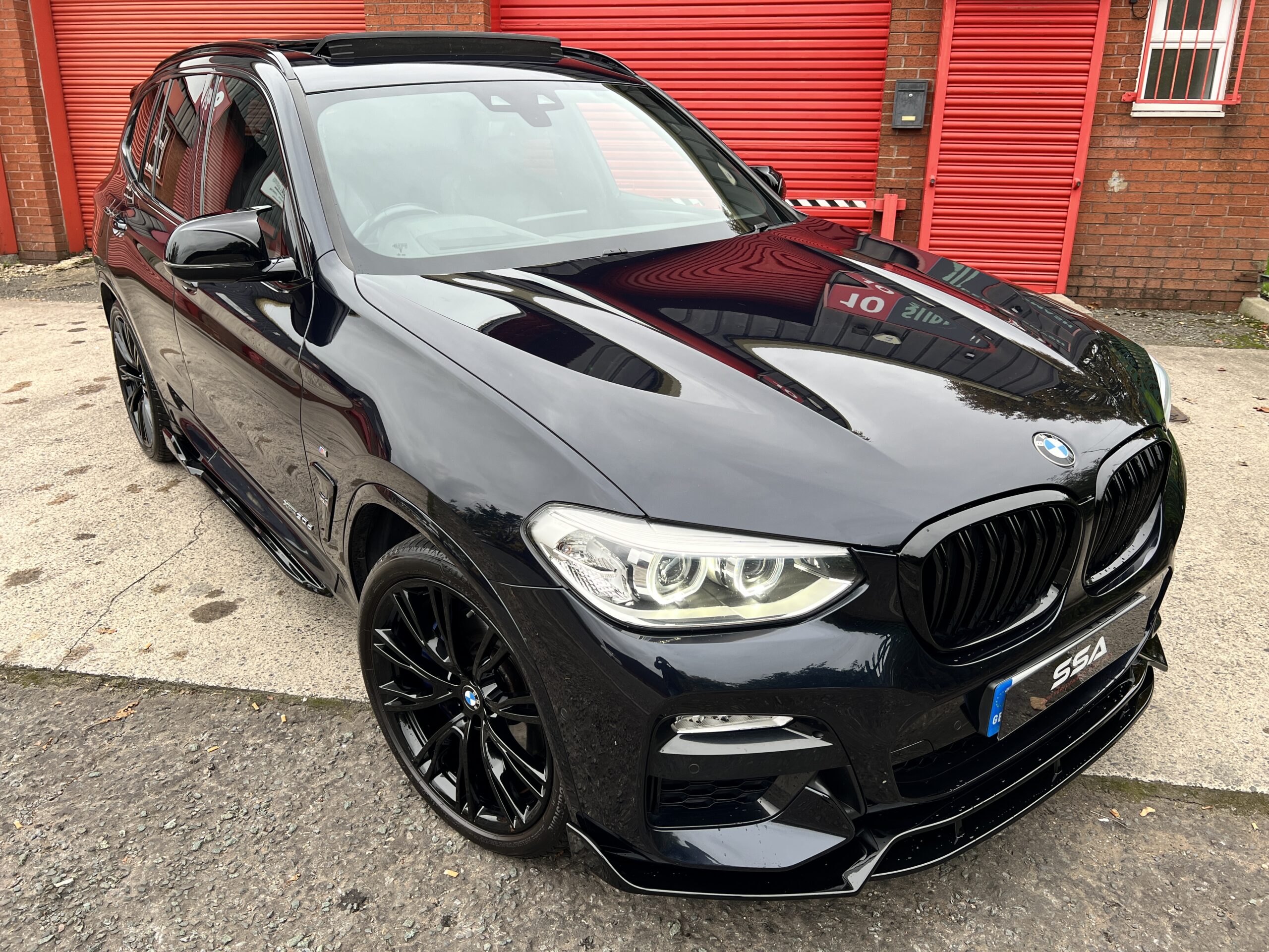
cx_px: 634
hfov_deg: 67.3
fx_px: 953
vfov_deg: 53.1
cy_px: 476
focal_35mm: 26
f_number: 1.5
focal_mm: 5.7
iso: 40
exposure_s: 1/231
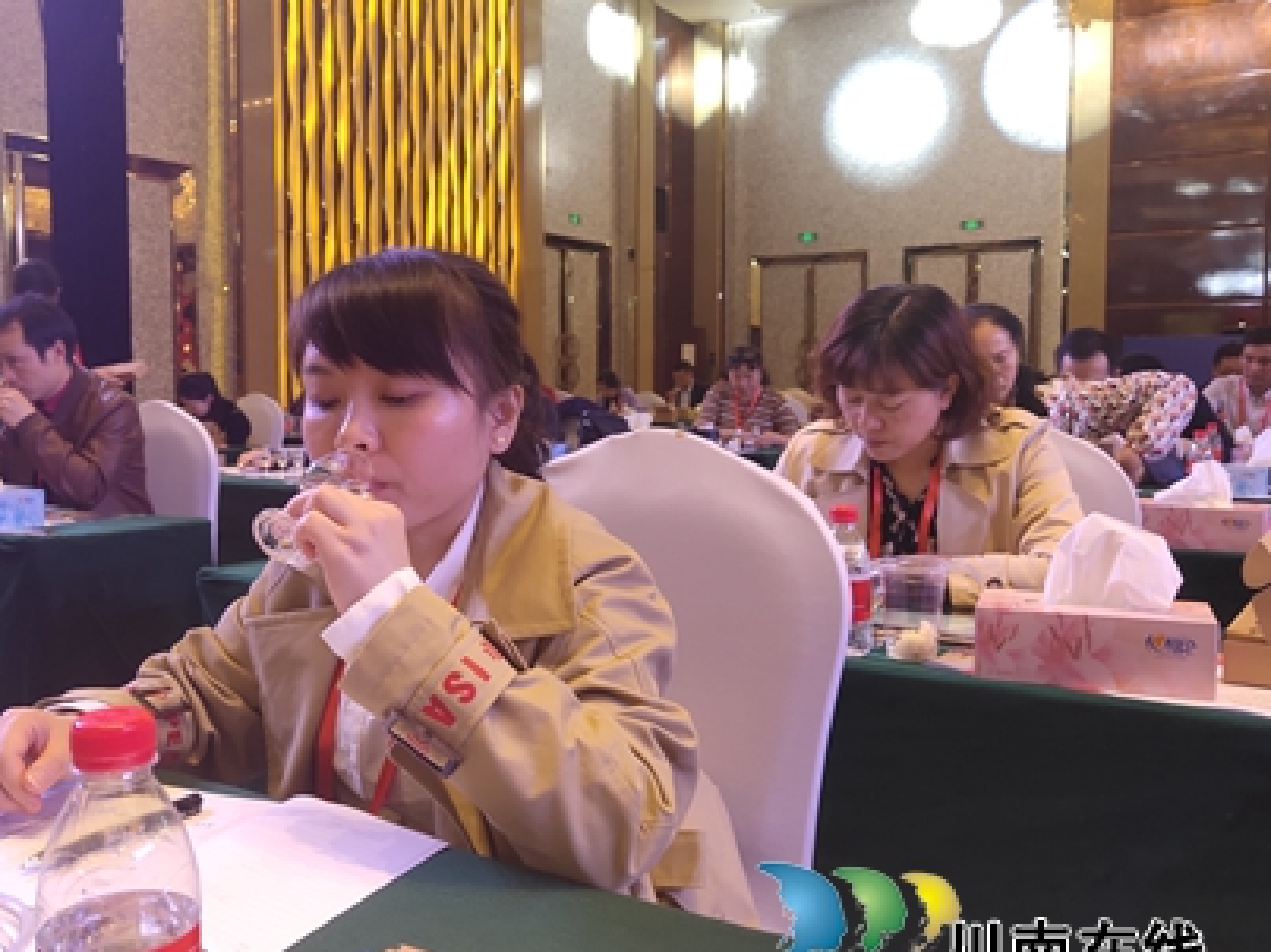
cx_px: 527
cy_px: 459
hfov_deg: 51.1
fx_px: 1321
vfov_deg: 39.6
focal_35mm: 36
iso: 271
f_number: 1.8
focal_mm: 4.27
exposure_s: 1/100
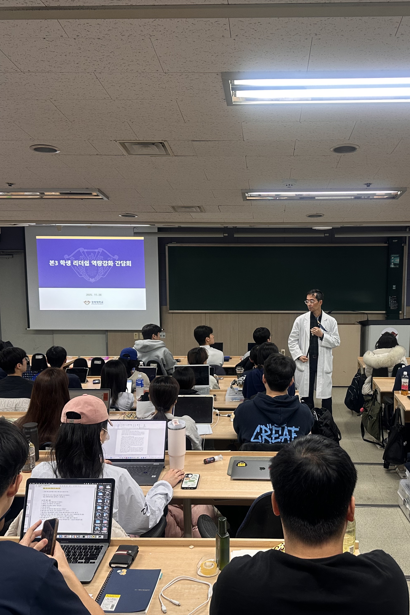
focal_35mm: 34
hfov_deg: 38.7
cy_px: 313
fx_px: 581
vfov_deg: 55.8
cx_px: 251
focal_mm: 6.86
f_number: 1.78
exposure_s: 1/60
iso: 160
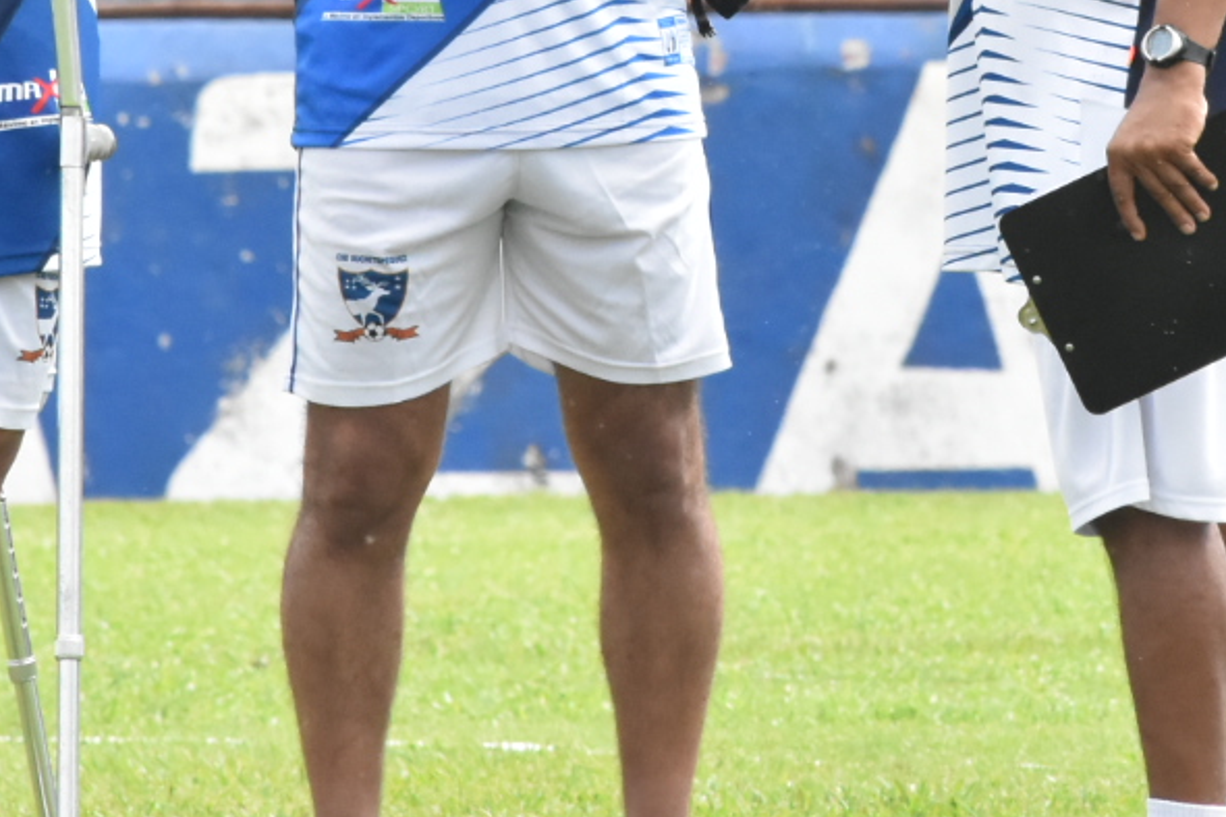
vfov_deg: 1.1
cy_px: -110
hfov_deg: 1.7
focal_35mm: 1233
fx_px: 41987
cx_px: 649
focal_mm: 300
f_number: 16
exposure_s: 1/1000
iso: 3200
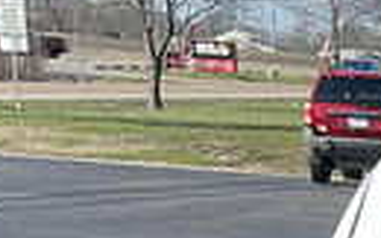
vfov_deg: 5.6
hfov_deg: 8.9
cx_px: 988
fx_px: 2168
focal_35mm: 209
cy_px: 879
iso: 32
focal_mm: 5.1
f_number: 1.6
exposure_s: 1/1493
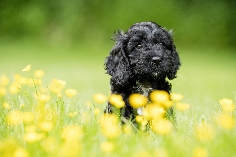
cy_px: 78
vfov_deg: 6.9
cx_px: 118
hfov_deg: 10.3
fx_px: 1311
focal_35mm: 200
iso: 1100
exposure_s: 1/2000
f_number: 4.8
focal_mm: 200
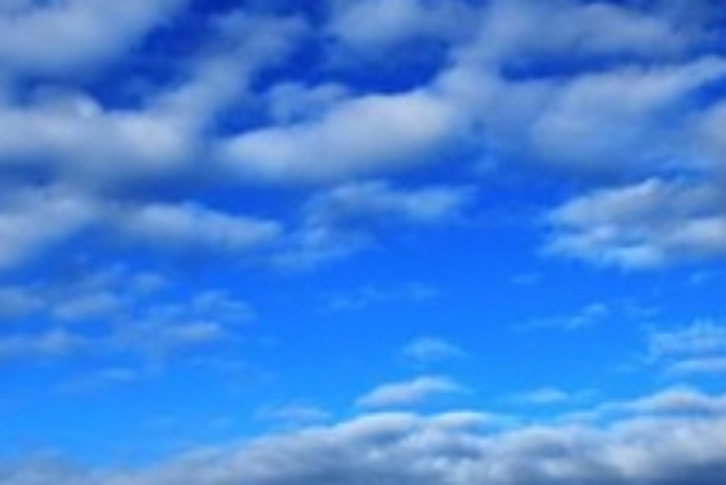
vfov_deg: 18.8
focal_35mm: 71
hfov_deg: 27.1
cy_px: 470
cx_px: 28
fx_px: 1433
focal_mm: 20
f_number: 11
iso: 400
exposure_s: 1/500
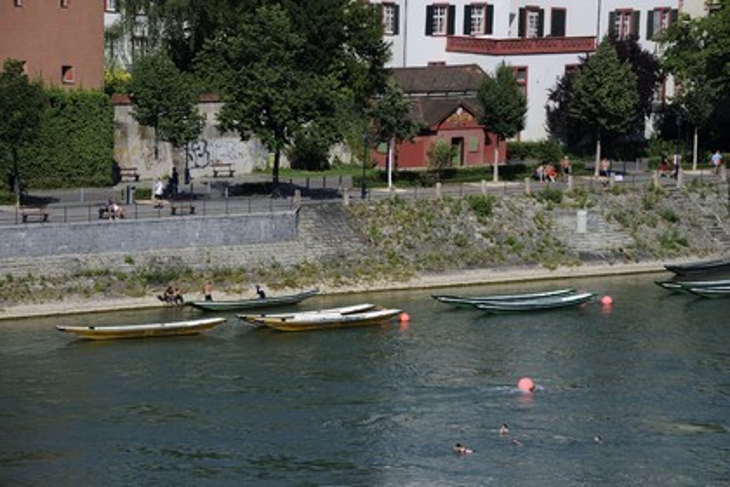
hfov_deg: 10.3
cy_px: 244
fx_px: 4055
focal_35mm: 200
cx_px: 365
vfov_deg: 6.9
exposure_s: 1/320
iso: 200
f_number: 10
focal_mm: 200
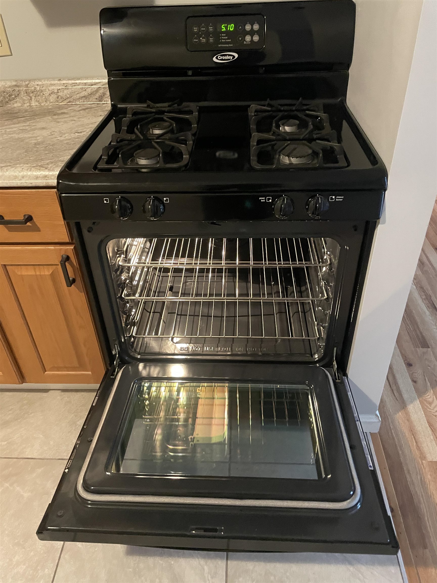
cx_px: 218
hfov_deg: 53.1
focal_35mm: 26
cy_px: 292
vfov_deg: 67.3
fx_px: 438
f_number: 1.6
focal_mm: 4.2
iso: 640
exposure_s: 1/30
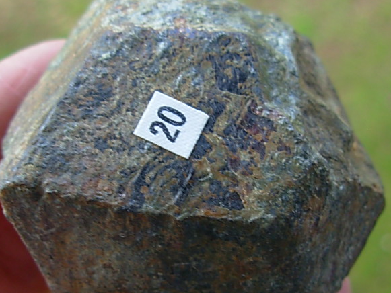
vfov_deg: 21.9
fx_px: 757
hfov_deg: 28.9
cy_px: 174
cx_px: 221
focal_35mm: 67
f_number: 2.9
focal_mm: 6.3
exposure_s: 1/132
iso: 50
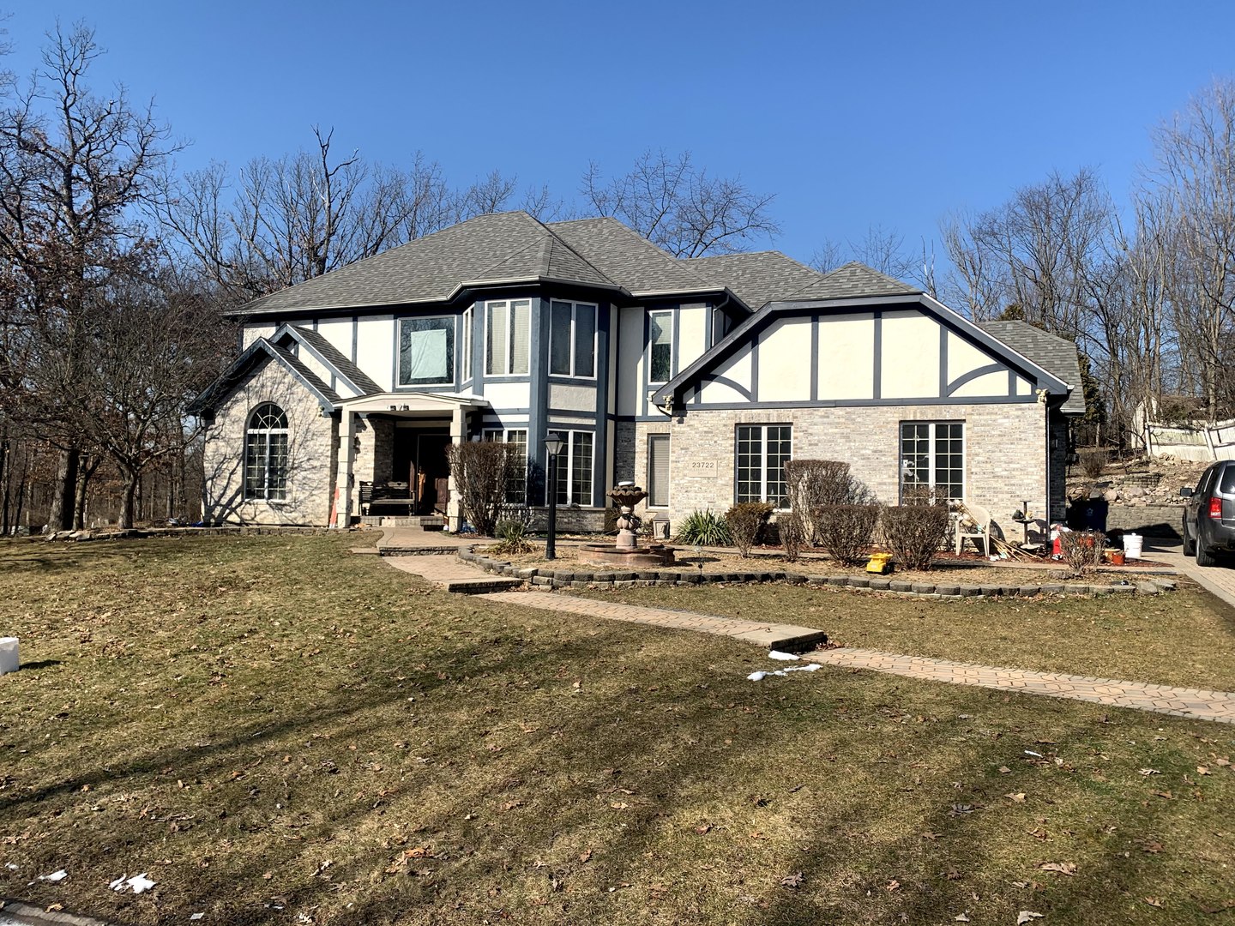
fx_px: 928
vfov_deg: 53.1
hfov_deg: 67.3
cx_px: 618
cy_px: 463
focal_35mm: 26
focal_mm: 4.25
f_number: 1.8
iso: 25
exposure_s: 1/2309
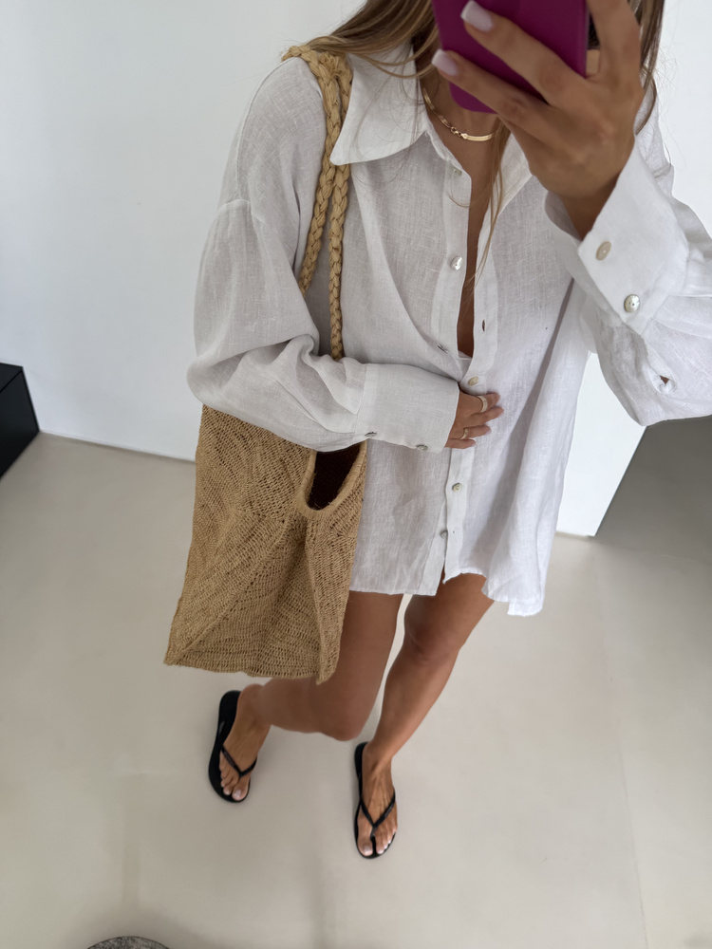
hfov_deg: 56.8
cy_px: 474
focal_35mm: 24
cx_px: 356
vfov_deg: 71.6
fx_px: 658
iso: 80
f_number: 1.78
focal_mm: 6.76
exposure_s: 1/121
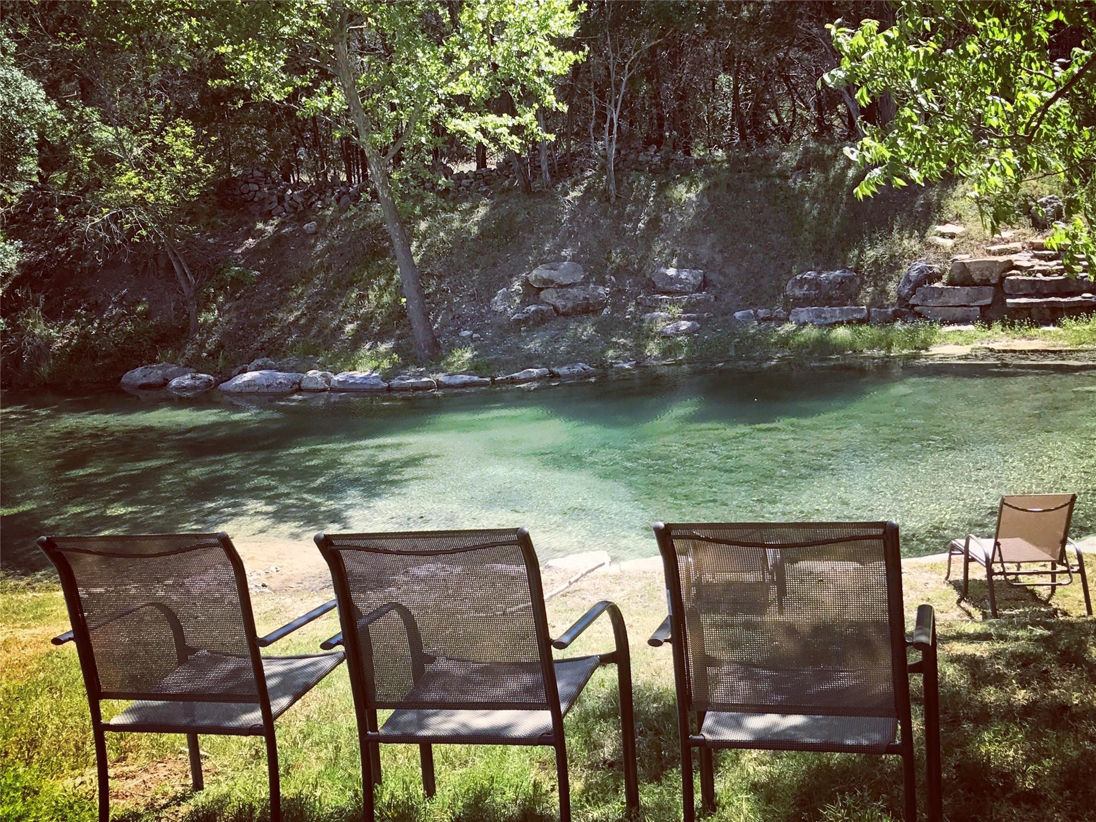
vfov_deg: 49.7
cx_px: 548
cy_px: 411
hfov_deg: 63.4
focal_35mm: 28
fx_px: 887
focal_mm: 3.99
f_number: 1.8
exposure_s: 1/818
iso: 20
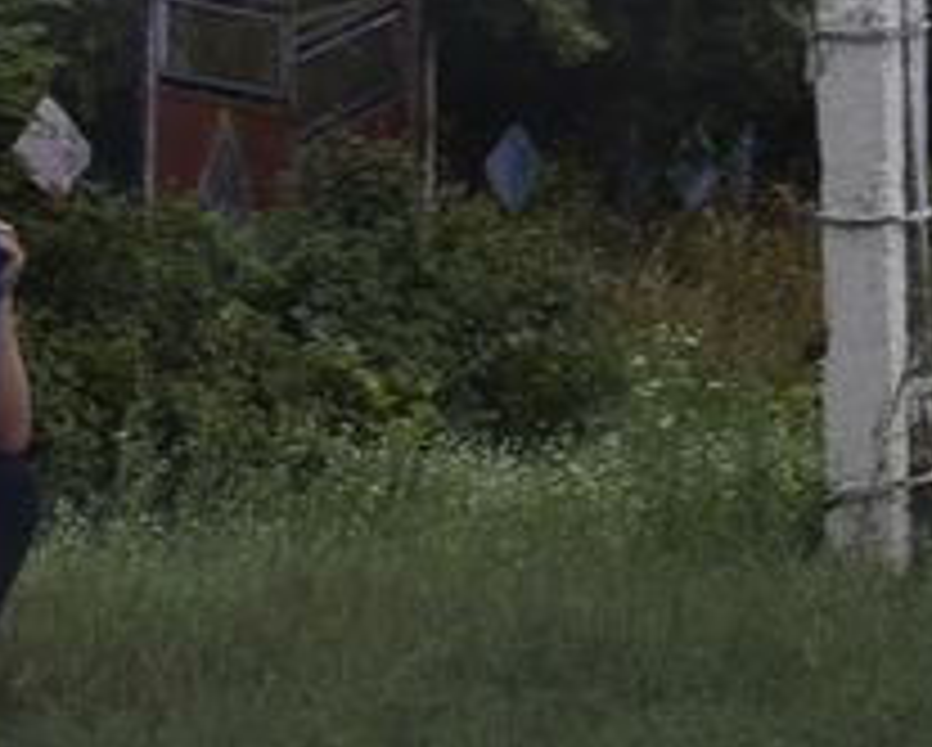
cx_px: 14
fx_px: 7750
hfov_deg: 6.9
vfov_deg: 5.5
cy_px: -29
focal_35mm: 281
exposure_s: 1/320
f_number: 5.6
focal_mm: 55
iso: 200
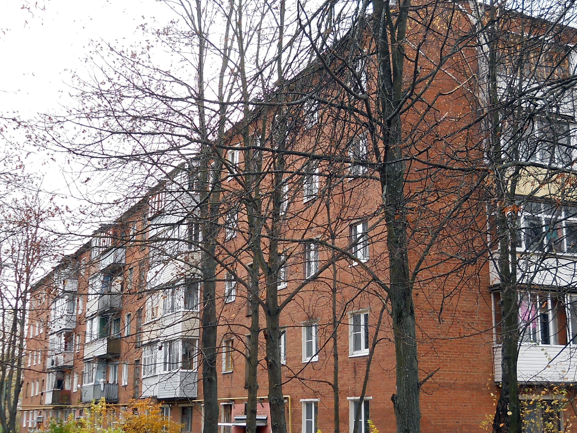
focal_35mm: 53
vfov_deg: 27.5
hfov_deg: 36.2
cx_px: 310
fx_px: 883
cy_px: 243
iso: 80
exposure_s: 1/160
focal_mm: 6.72
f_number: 3.1
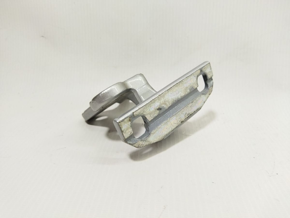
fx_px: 226
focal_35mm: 27
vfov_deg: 51.4
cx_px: 145
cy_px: 109
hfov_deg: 65.3
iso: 104
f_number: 1.79
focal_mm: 4.71
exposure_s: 1/100
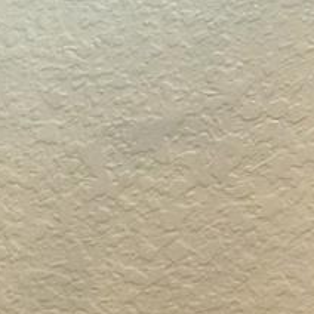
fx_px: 985
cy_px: 527
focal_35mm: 96
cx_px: -598
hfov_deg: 11.5
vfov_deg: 15.9
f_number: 4.5
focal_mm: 10
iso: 400
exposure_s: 1/50
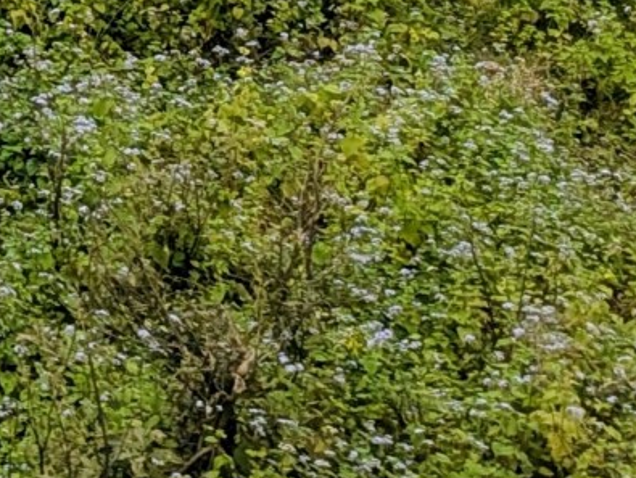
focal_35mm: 152
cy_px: -819
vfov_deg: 8.6
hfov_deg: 11.2
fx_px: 2795
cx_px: -812
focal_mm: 6.81
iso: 45
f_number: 1.85
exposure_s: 1/370
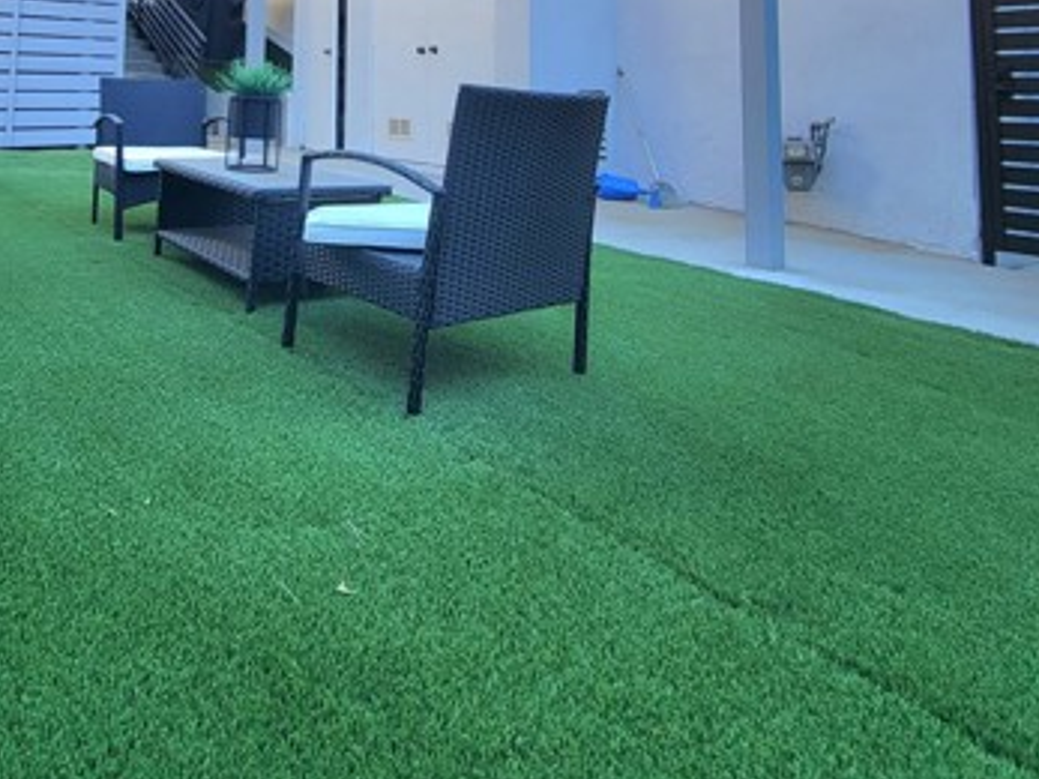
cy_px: 21
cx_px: 377
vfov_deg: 48.1
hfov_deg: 70.2
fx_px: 720
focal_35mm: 24
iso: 50
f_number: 2.2
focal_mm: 2.2
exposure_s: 1/233
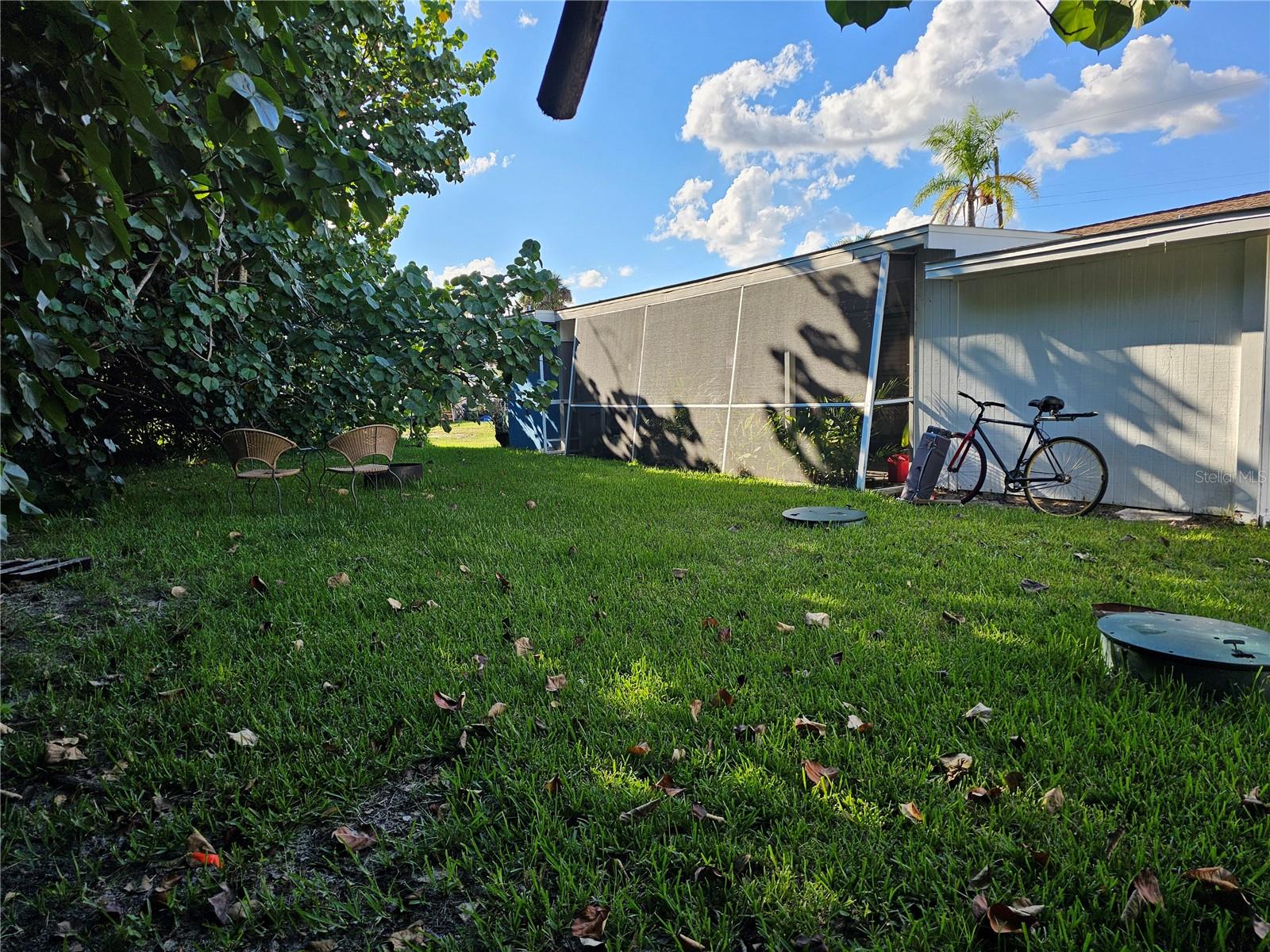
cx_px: 635
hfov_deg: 73.9
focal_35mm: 23
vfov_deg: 58.9
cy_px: 476
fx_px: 844
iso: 10
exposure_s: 1/245
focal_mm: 6.3
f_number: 1.7
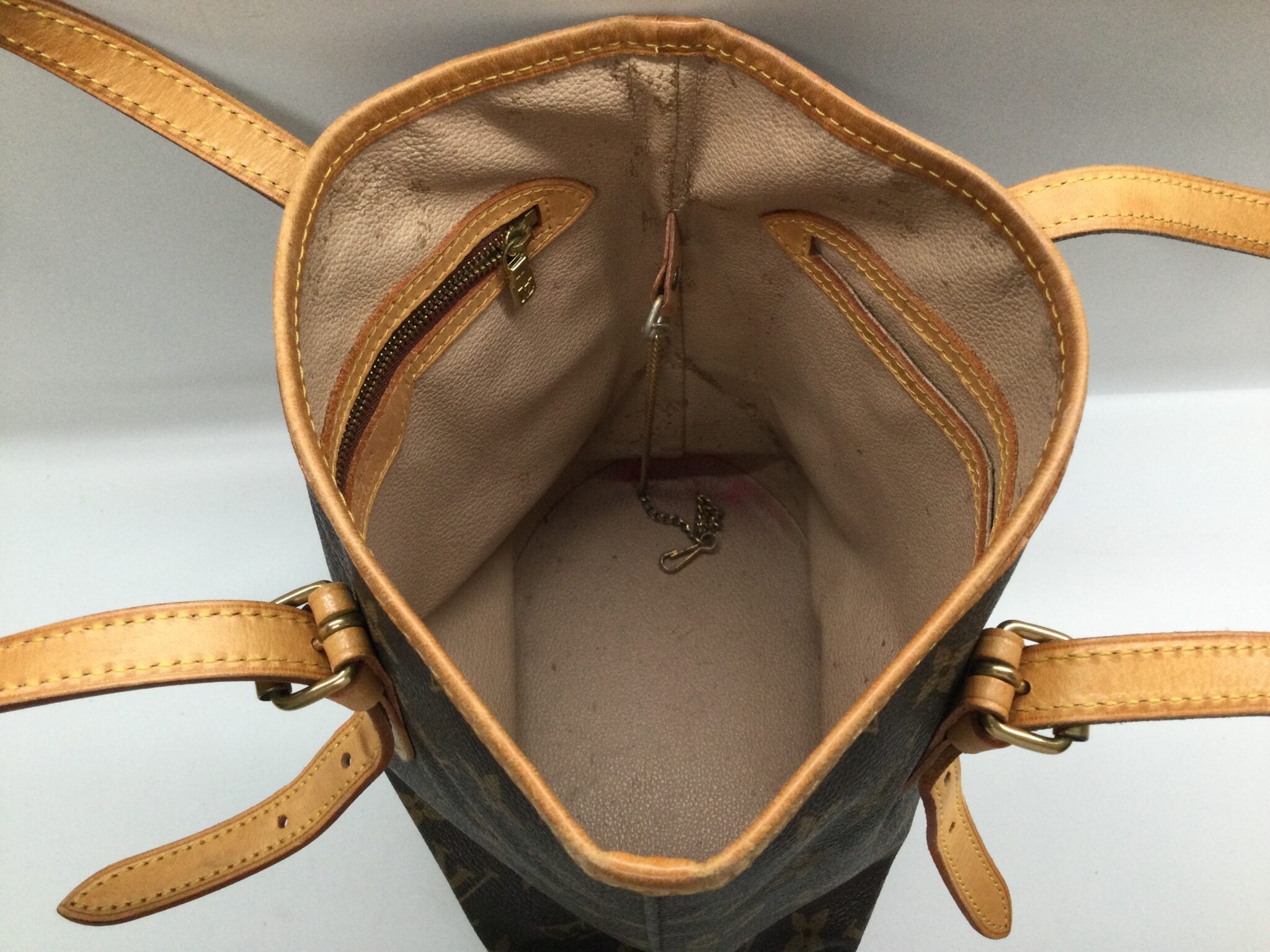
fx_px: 1137
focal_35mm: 31
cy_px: 476
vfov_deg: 45.4
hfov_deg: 58.4
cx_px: 635
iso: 40
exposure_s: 1/30
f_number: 2.4
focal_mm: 3.3
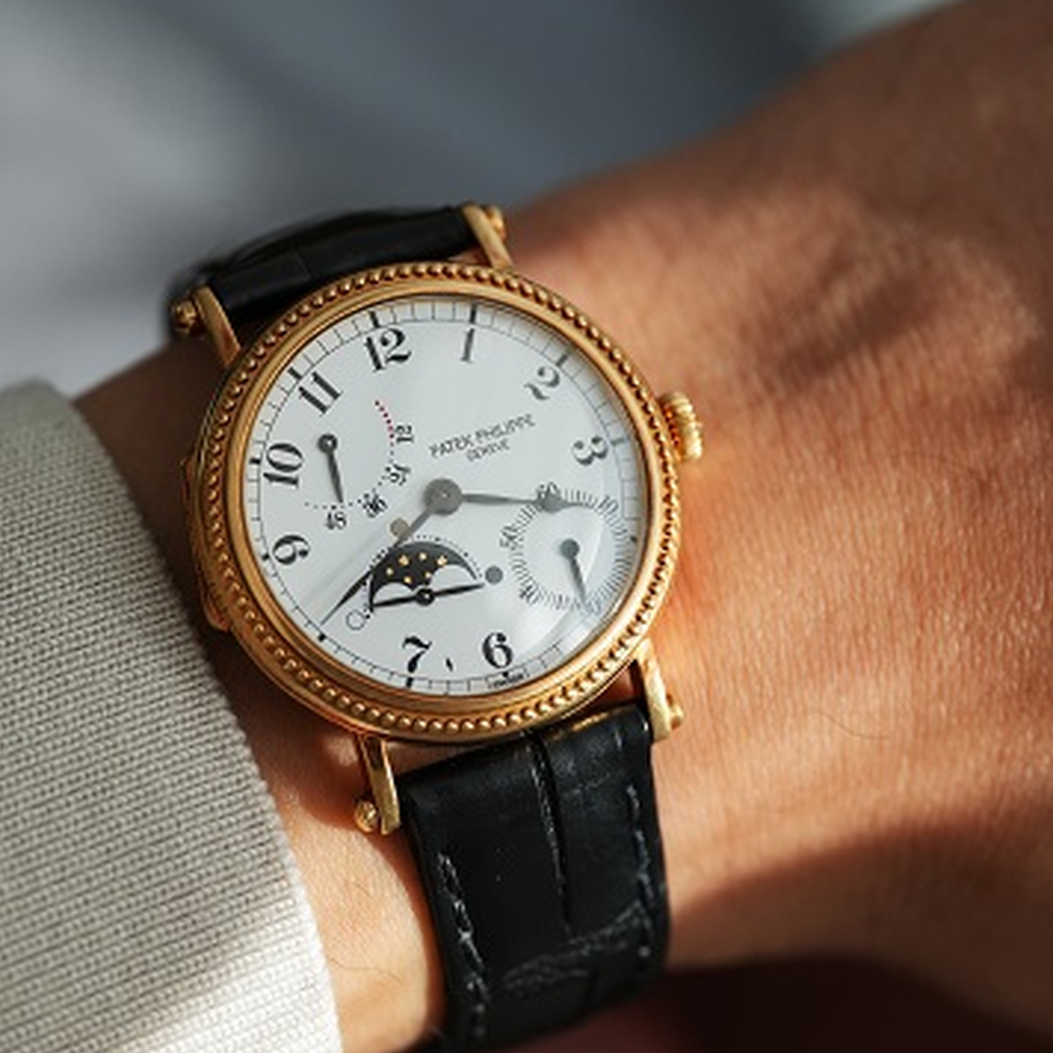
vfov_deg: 9.9
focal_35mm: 176
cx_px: 429
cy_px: 596
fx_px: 6057
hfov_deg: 9.9
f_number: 2.8
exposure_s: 1/320
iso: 800
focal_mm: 105
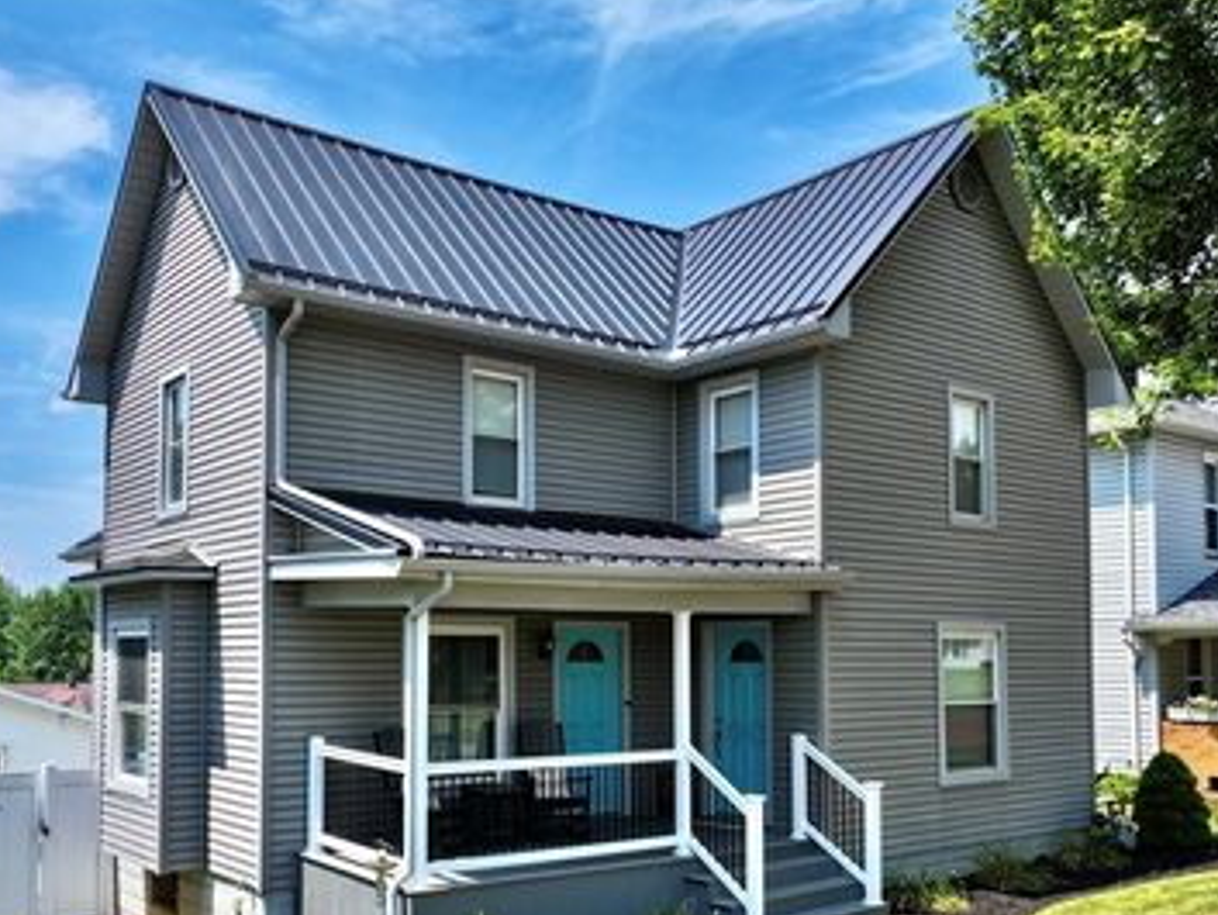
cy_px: 606
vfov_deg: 41.3
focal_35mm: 34
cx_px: 545
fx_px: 1197
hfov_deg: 53.8
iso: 140
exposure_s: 1/2000
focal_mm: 12.29
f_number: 2.8
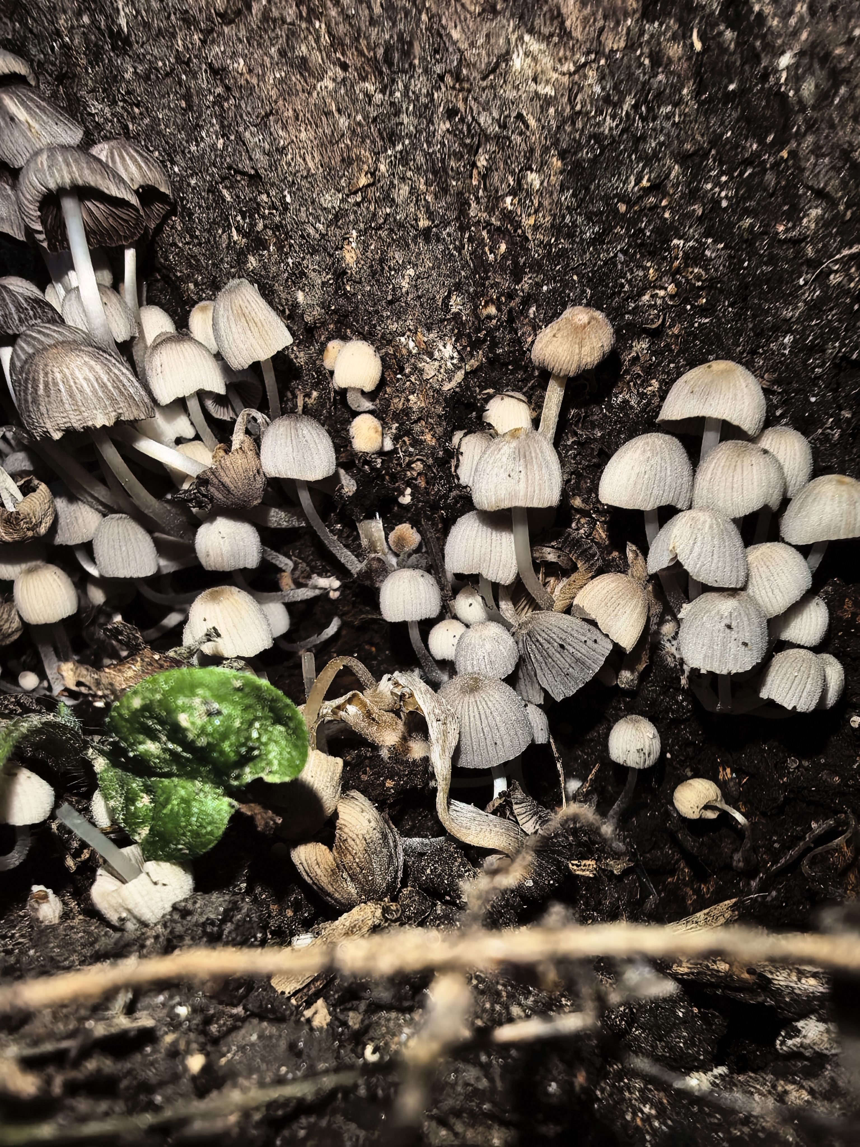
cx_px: 430
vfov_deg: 71.6
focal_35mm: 24
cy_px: 574
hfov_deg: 56.8
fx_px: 795
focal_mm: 1.95
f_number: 2.2
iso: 50
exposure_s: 1/134
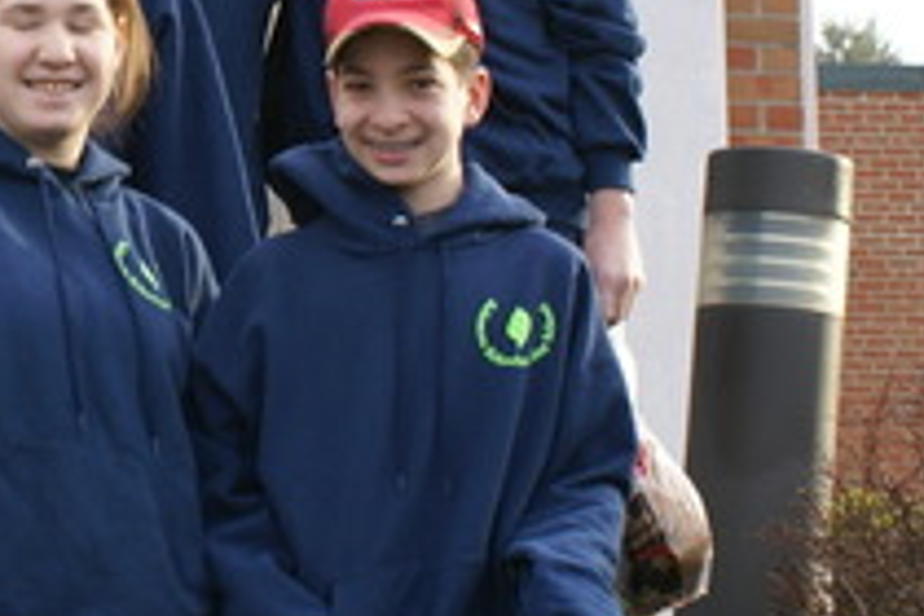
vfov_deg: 9.5
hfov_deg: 14.0
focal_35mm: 144
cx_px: -84
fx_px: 3696
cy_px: 79
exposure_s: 1/80
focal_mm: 28
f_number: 6.3
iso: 100
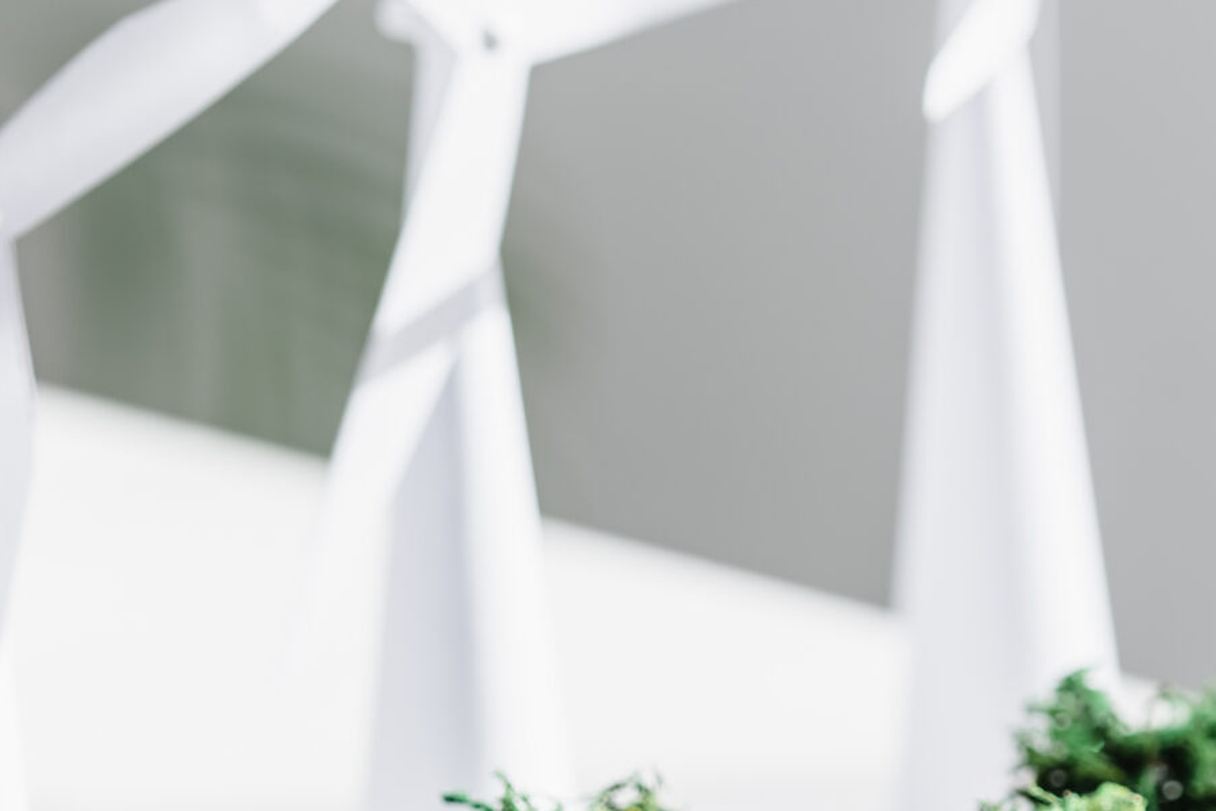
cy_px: 791
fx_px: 12467
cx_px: 501
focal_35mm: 369
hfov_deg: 5.6
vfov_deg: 3.7
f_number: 3.2
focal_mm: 130
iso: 125
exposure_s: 1/320
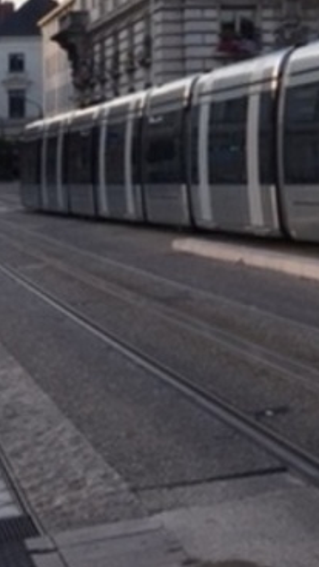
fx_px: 1323
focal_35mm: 88
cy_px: 9
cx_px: 684
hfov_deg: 11.9
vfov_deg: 23.3
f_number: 2.2
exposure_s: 1/503
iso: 25
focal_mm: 4.15
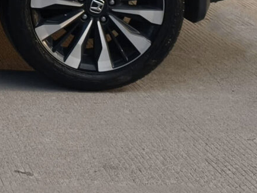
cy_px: -161
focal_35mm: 134
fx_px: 996
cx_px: -246
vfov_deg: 10.4
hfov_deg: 12.9
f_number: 1.6
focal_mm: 6.57
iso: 50
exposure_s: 1/2663
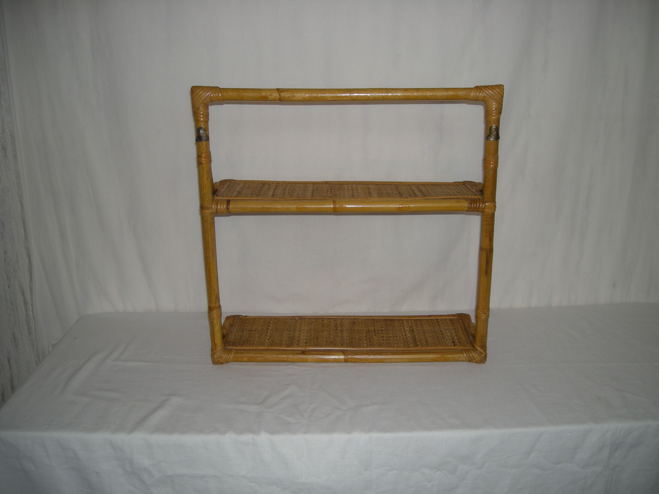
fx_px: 666
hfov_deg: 52.6
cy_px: 247
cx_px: 330
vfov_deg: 40.7
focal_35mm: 35
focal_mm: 5.7
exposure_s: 1/52.8
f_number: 2.8
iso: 50
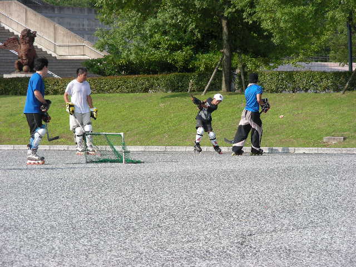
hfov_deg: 10.1
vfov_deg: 7.6
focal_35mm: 196
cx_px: 178
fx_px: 2016
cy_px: 134
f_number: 4
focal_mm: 32.7
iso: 50
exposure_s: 1/290
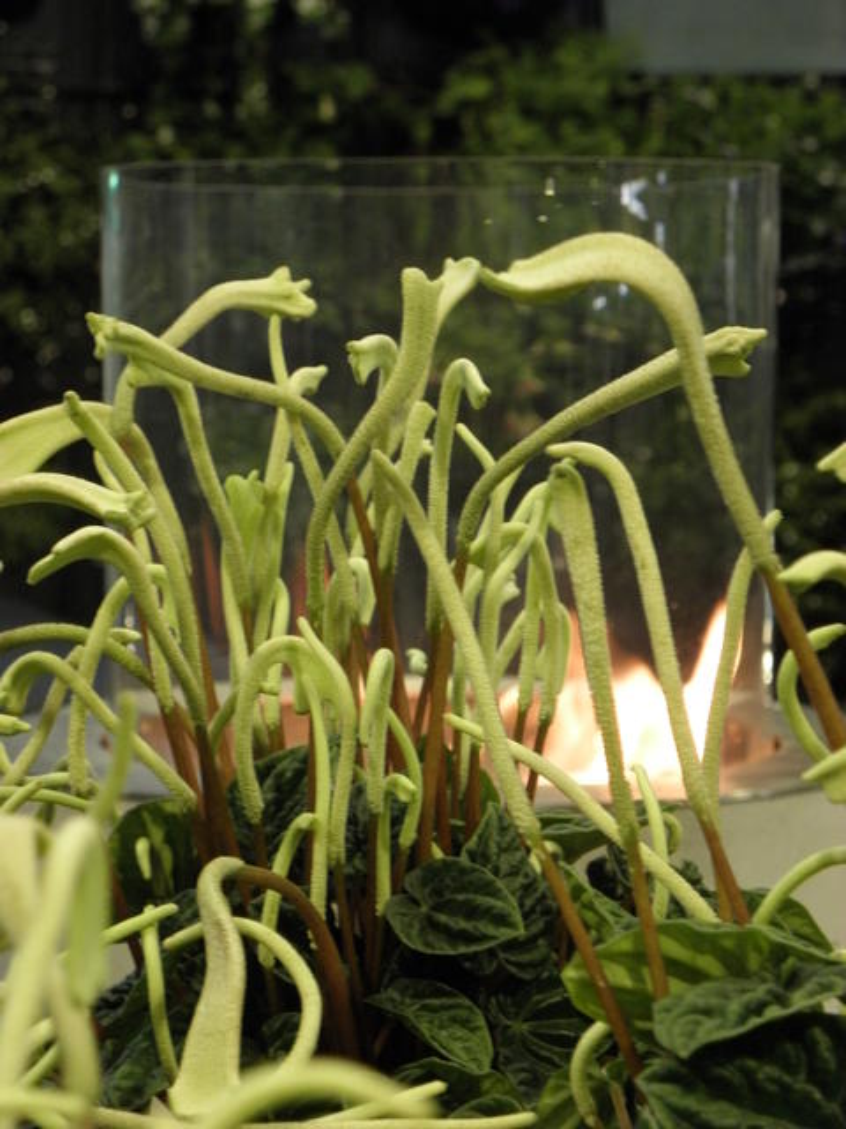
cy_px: 564
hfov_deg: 14.5
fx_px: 3324
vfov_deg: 19.3
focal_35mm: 102
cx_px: 423
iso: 320
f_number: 4.2
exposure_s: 1/10
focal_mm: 18.29
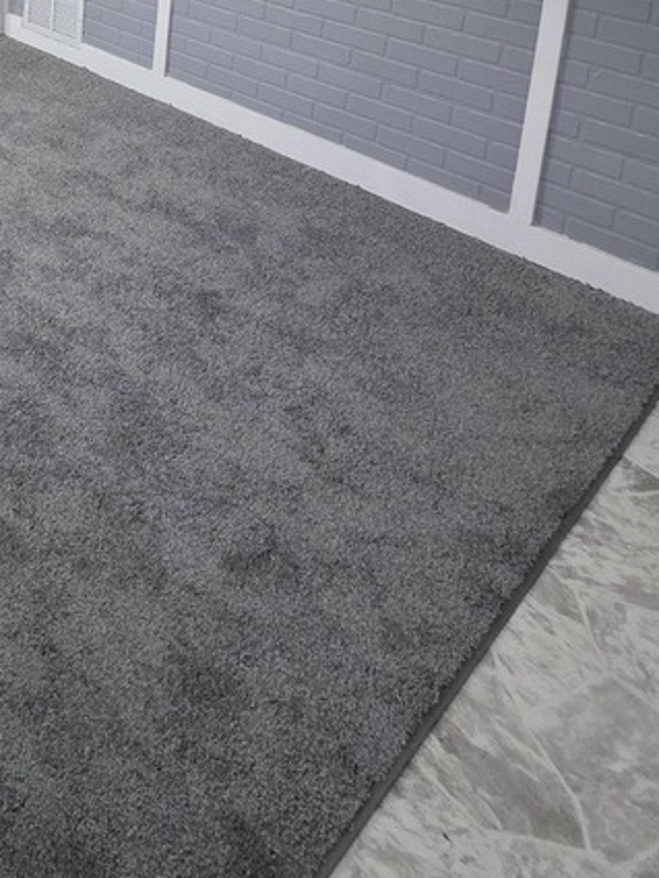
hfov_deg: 34.1
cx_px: -143
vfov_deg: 41.5
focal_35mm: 33
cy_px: -130
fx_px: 837
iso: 500
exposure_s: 1/60
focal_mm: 2.2
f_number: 1.9
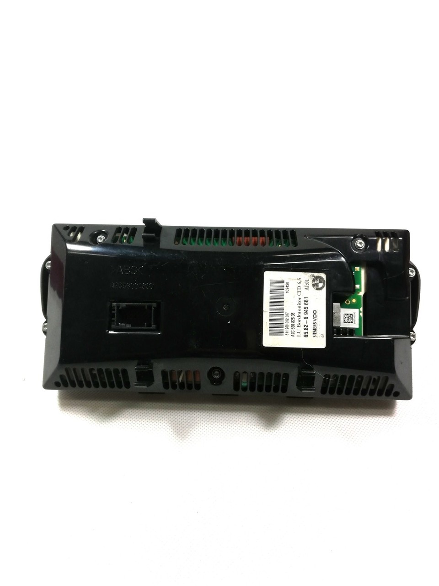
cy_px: 293
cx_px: 220
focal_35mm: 26
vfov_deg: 67.3
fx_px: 440
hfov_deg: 53.1
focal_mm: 3.81
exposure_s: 1/100
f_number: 2.2
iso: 80
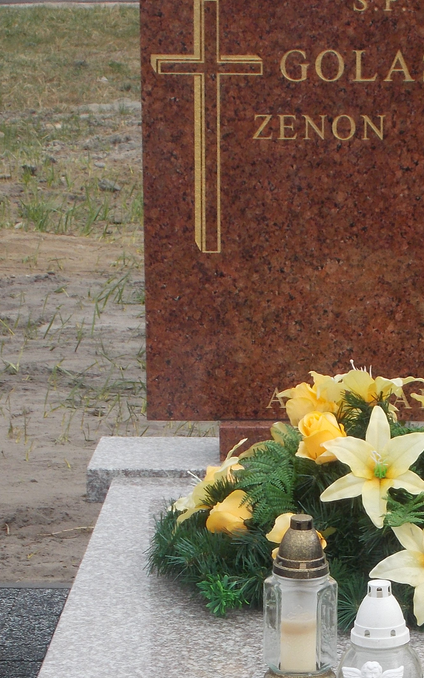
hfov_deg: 8.7
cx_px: 356
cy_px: 606
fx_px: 2792
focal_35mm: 151
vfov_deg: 13.7
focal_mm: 11.8
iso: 80
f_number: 5.3
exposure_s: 1/125
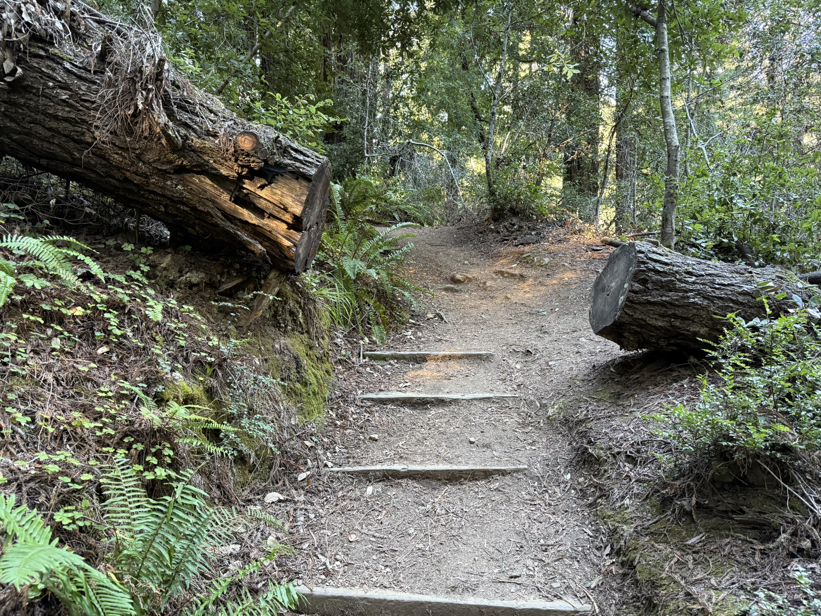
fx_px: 569
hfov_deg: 71.6
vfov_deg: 56.8
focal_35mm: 24
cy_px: 308
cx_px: 410
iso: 320
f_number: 1.78
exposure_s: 1/60
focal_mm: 6.76
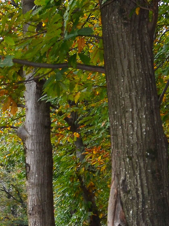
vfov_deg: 18.3
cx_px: -13
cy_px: 221
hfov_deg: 13.8
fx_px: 684
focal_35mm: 105
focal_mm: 17
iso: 160
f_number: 4
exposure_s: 1/250
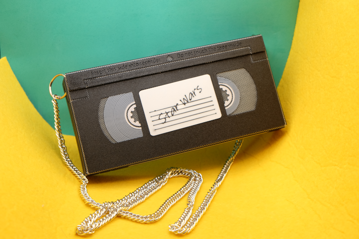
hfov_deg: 40.3
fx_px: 489
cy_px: 120
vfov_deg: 27.5
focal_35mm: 49
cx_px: 180
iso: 320
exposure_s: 1/52
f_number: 5.6
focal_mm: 32.9
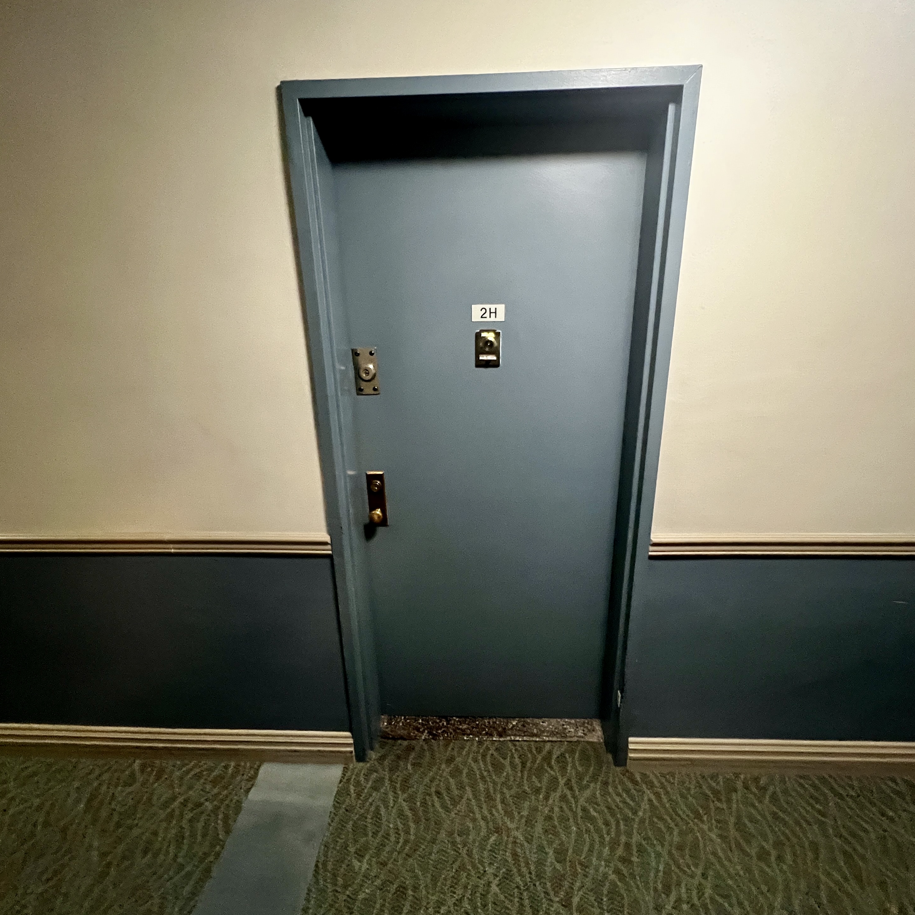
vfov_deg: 87.4
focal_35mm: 16
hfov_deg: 87.4
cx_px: 472
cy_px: 460
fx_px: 478
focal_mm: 1.57
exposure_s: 1/60
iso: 800
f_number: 1.8
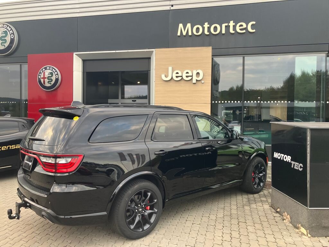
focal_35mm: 28
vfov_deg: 49.7
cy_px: 124
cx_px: 164
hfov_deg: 63.4
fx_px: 266
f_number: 1.8
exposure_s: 1/121
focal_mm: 3.99
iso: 80
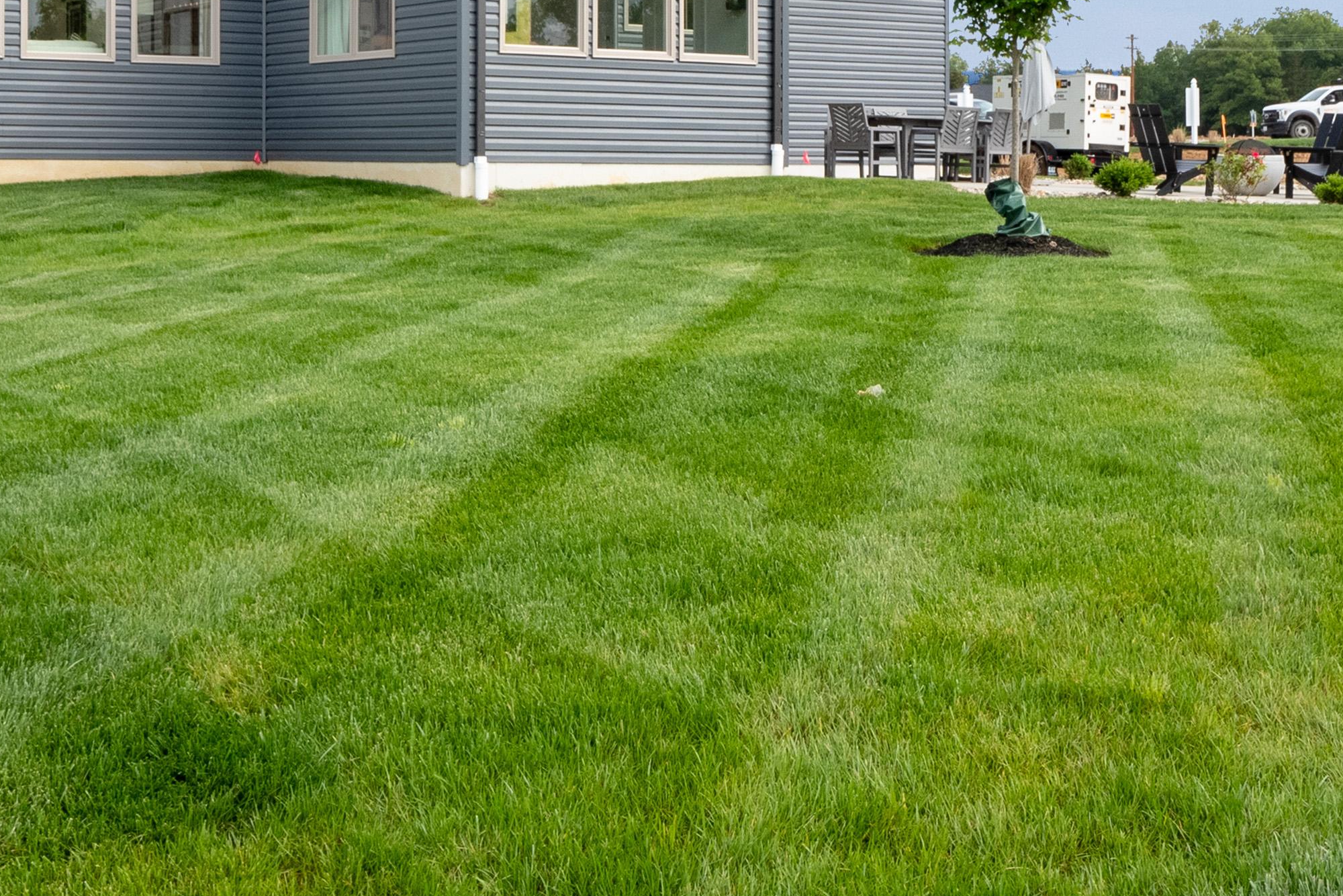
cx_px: 747
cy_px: 81
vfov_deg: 25.2
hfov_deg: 38.1
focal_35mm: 52
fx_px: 1940
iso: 400
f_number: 10
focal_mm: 13
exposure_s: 1/160
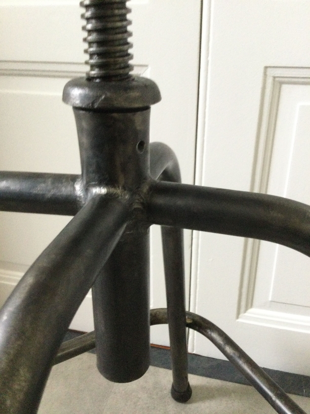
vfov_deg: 58.4
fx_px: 370
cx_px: 155
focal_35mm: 31
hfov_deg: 45.4
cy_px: 207
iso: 200
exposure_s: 1/25
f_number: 2.4
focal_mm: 3.3
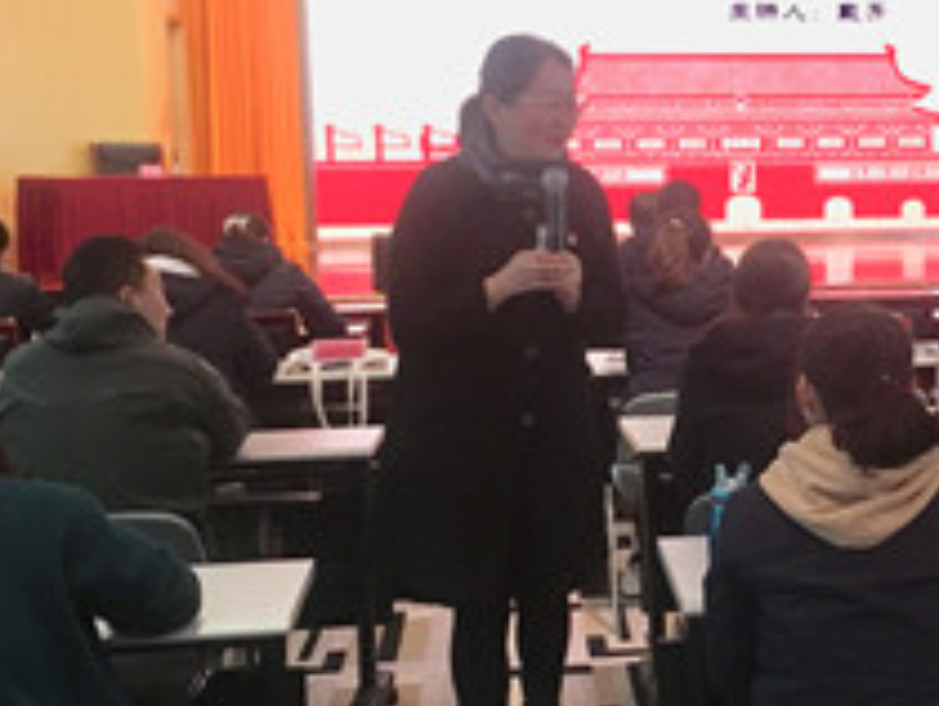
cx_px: 912
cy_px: 436
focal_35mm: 69
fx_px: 1874
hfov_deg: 26.8
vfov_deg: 21.3
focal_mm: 4.15
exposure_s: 1/17
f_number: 2.2
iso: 64
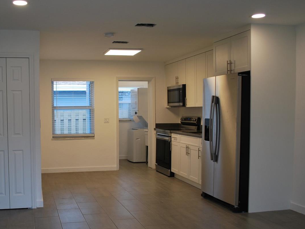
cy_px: 139
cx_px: 104
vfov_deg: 36.7
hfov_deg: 47.2
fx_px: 344
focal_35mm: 39
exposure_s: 1/60
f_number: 4
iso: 200
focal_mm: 18
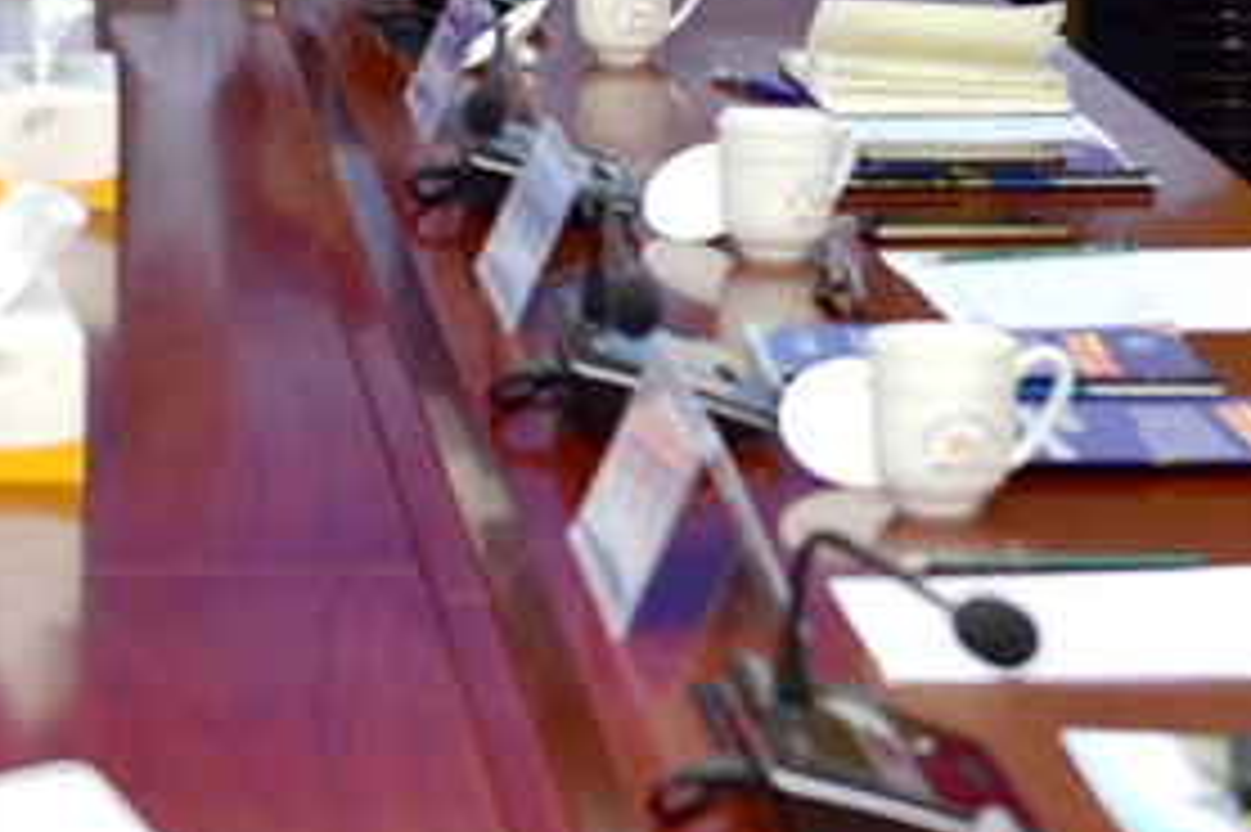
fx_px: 4792
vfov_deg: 9.7
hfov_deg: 14.6
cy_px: -349
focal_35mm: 138
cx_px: -14
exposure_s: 1/60
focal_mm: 48
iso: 100
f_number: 4
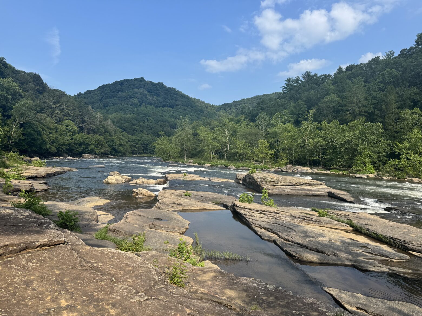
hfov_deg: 71.6
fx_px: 293
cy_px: 158
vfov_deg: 56.8
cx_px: 211
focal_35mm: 24
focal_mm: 6.76
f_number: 1.78
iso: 80
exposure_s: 1/3247
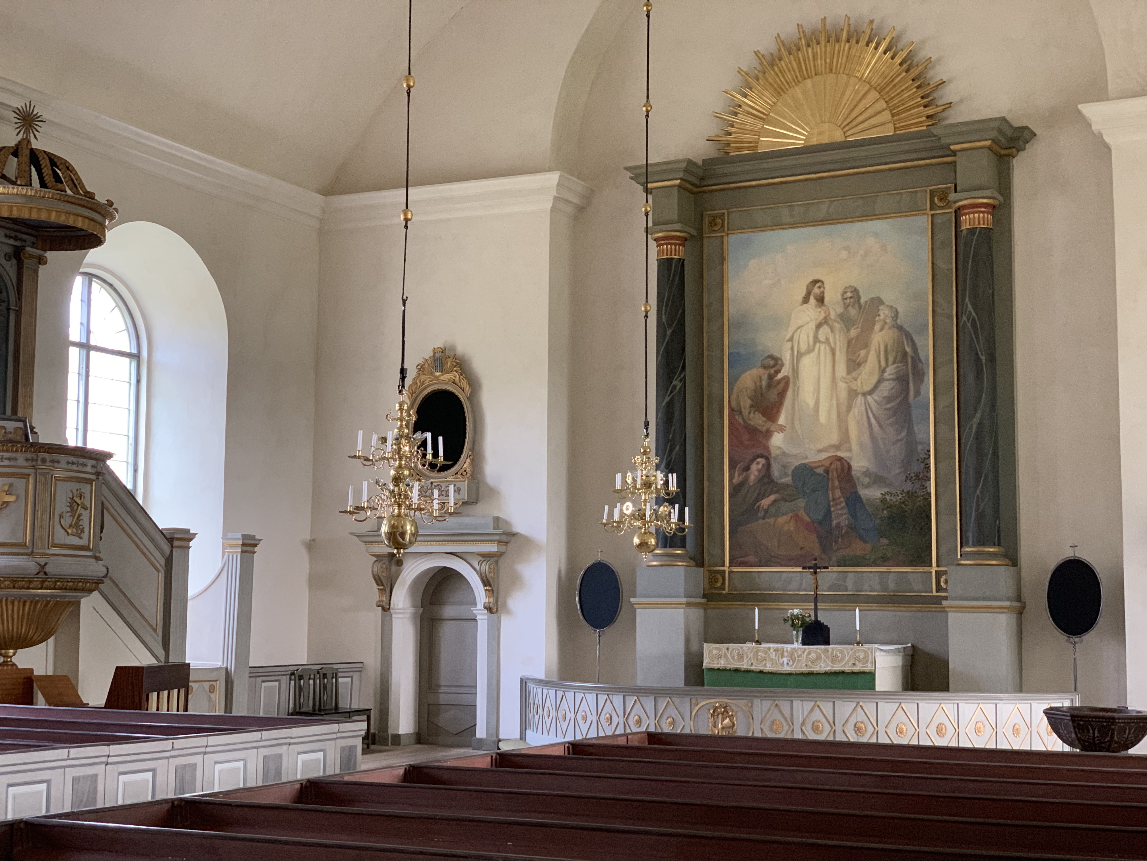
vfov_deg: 28.0
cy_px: 430
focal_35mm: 52
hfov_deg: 36.8
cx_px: 574
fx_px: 1723
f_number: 2.4
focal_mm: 6
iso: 200
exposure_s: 1/60
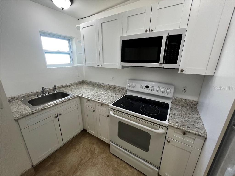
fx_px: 88
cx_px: 118
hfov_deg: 106.2
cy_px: 88
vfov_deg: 89.9
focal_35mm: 13
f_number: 1.8
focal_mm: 1.57
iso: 160
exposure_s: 1/120
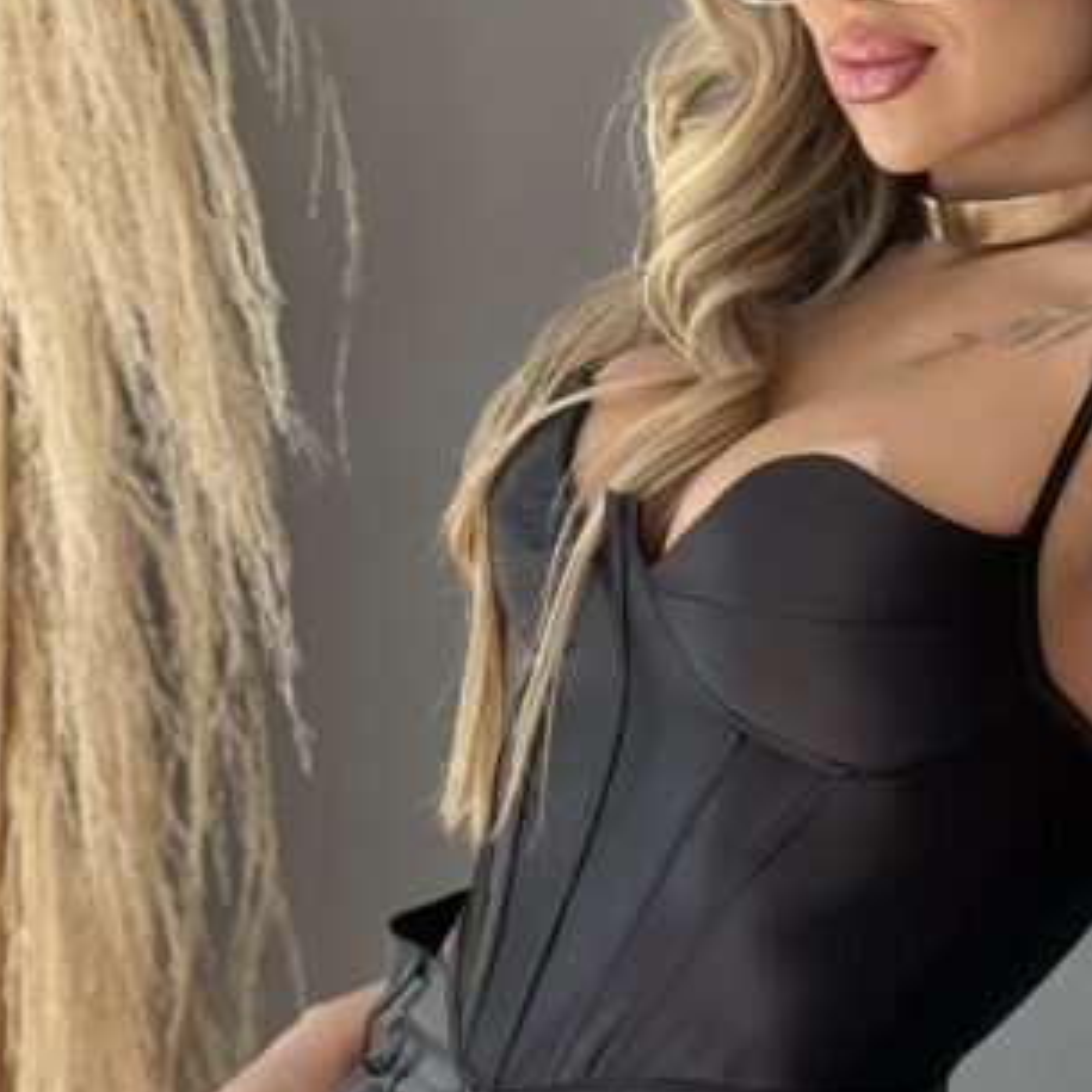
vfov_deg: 8.4
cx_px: 859
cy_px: 886
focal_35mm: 208
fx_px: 7424
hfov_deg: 8.4
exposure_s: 1/121
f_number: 2.8
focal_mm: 9
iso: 200
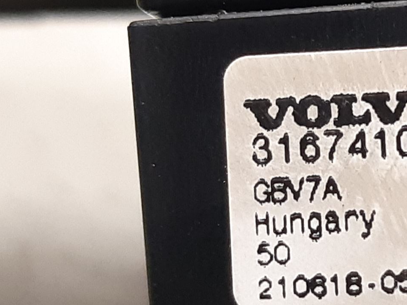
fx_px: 658
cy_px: 183
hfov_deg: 32.9
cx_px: 354
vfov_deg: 26.0
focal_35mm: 56
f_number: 1.7
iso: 200
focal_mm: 3.93
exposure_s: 1/33
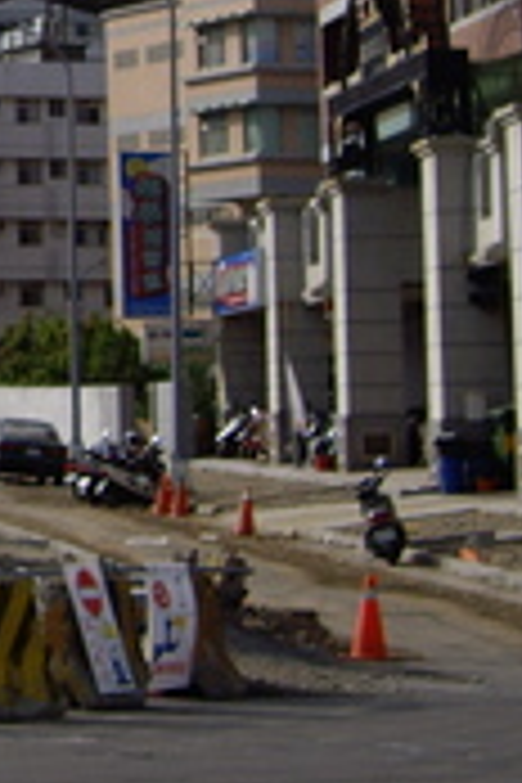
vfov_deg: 10.4
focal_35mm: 197
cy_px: 27
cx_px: -594
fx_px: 4284
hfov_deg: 6.7
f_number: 9.7
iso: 64
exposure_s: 1/125
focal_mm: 11.5
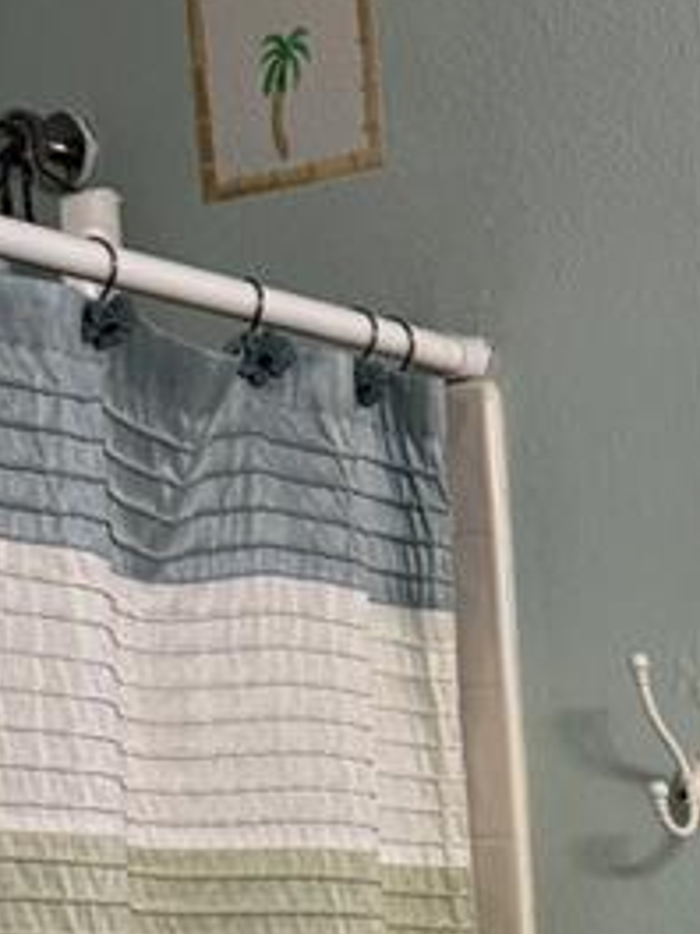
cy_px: 1309
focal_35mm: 109
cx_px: 1266
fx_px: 2939
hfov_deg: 12.4
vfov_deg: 16.7
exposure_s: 1/60
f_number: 1.78
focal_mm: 6.76
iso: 125
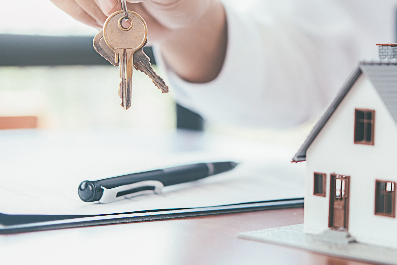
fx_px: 1103
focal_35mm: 100
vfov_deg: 13.6
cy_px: 67
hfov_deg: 20.3
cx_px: 293
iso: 160
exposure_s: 1/250
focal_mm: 35
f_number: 2
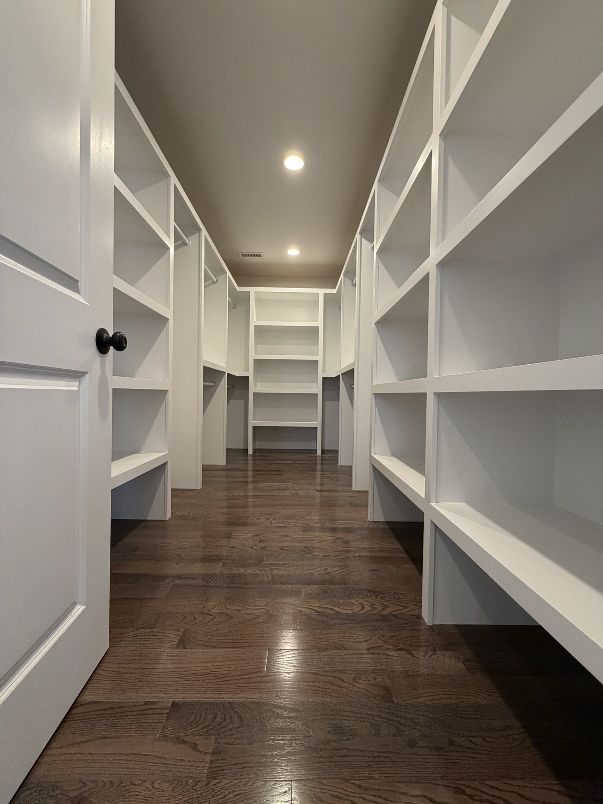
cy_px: 402
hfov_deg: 85.7
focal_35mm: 14
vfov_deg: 102.1
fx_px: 325
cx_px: 302
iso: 250
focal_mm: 2.22
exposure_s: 1/60
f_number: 2.2
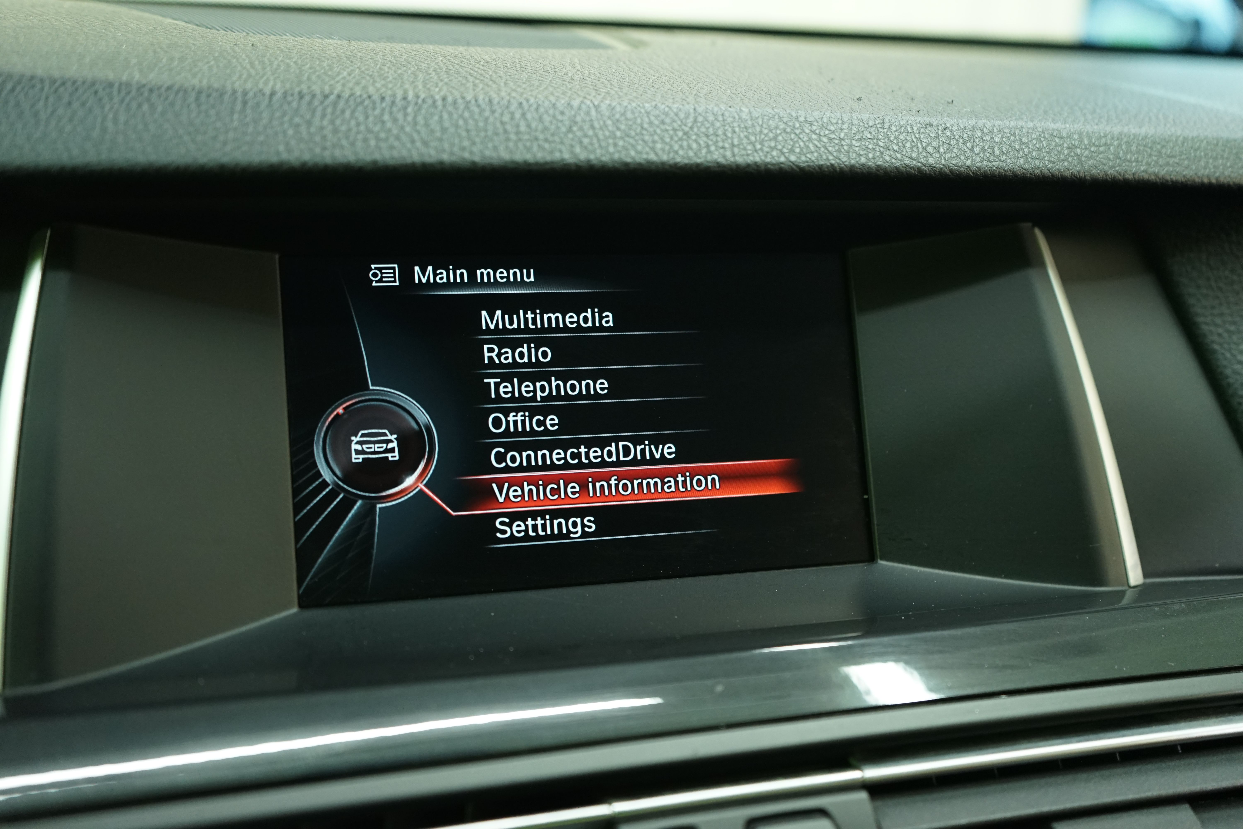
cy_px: 414
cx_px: 622
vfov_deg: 33.4
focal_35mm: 40
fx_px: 1381
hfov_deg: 48.5
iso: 1600
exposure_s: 1/30
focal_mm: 40
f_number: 4.5
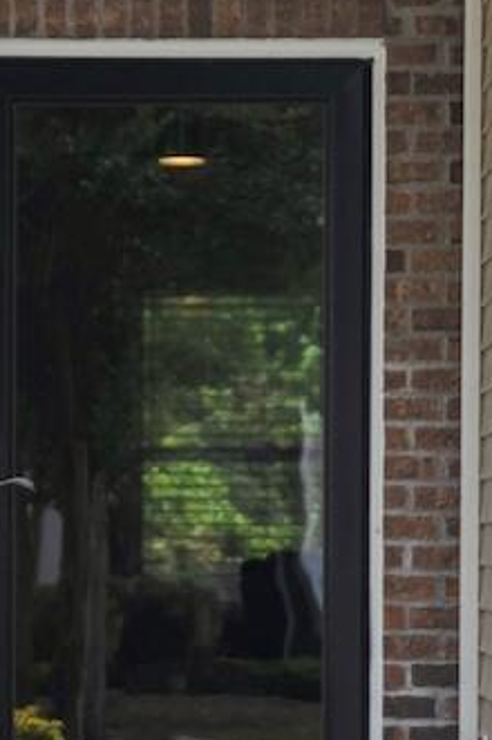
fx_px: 4293
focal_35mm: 209
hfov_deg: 6.6
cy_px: 503
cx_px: 129
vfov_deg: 9.8
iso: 125
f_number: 5.6
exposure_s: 1/1400
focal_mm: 36
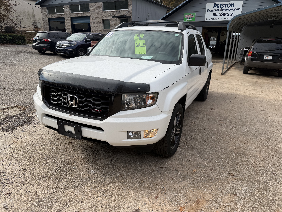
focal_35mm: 24
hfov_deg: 71.6
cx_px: 141
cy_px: 106
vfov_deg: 56.8
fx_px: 196
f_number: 1.78
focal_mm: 6.76
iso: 80
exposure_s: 1/3145
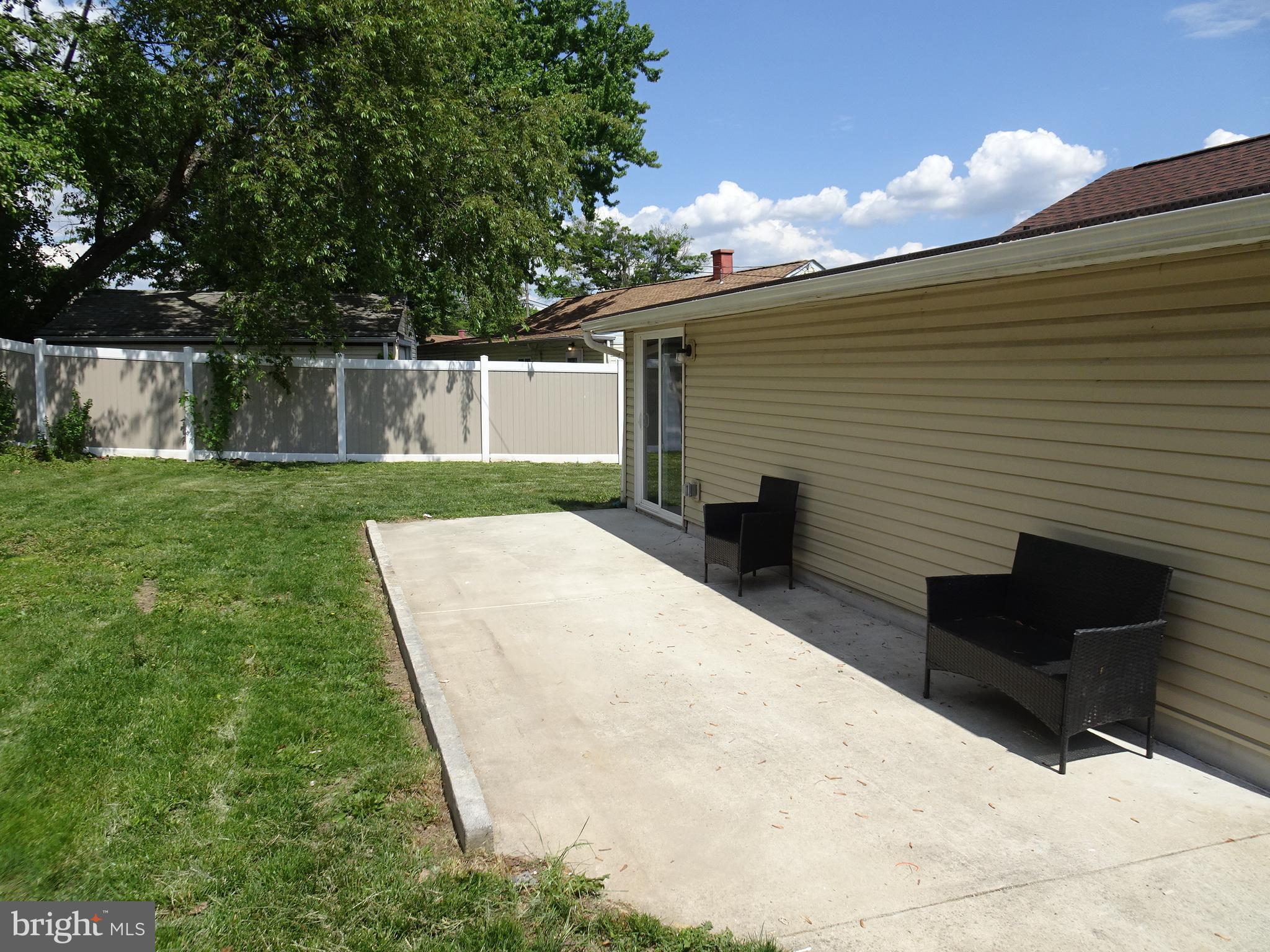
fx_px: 881
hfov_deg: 71.6
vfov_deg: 56.8
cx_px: 635
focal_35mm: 24
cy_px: 476
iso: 80
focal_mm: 4.1
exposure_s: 1/1000
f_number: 3.5
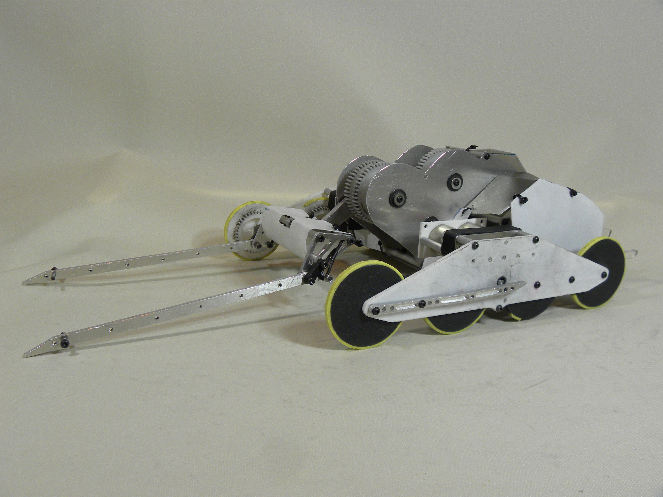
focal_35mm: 33
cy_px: 248
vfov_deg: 42.9
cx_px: 332
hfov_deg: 55.4
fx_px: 632
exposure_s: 1/70.3
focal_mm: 5.9
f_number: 2.8
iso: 139
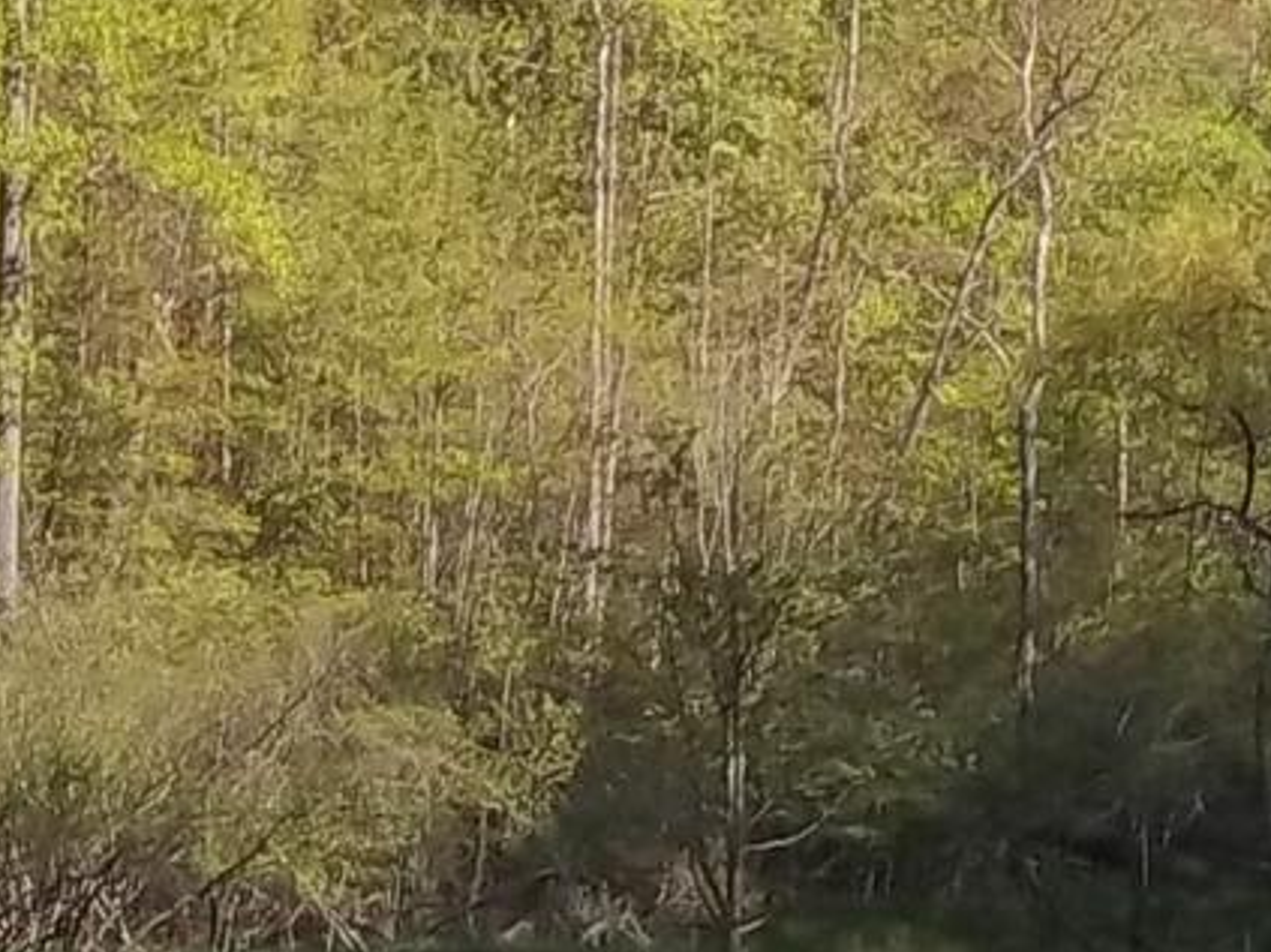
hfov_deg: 6.4
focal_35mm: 305
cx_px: 1809
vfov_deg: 4.9
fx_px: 11196
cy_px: -243
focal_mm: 11.2
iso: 80
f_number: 5.6
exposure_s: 1/250
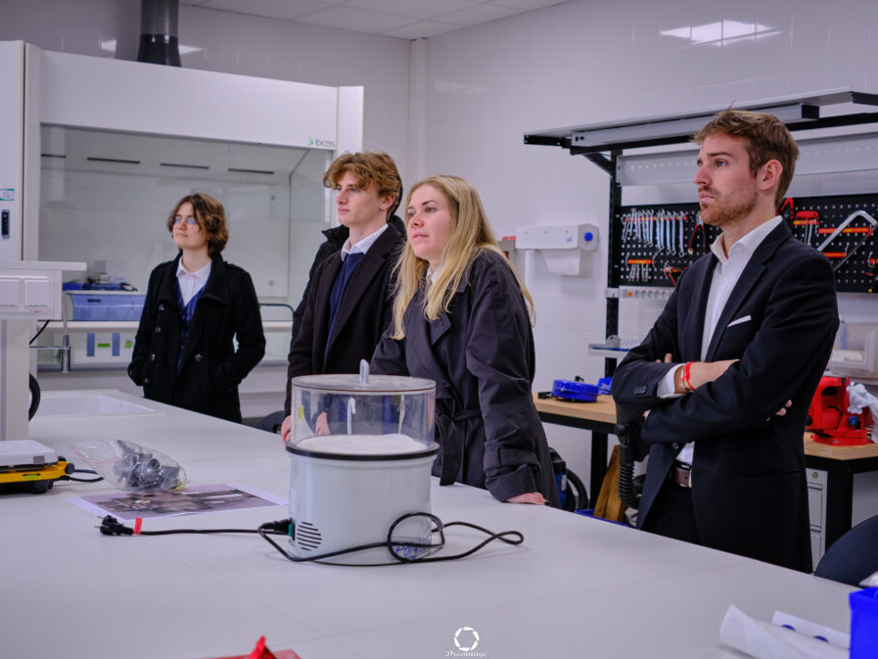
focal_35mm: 45
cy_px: 329
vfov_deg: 32.2
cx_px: 466
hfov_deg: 42.1
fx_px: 1142
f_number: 2.8
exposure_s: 1/100
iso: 320
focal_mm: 27
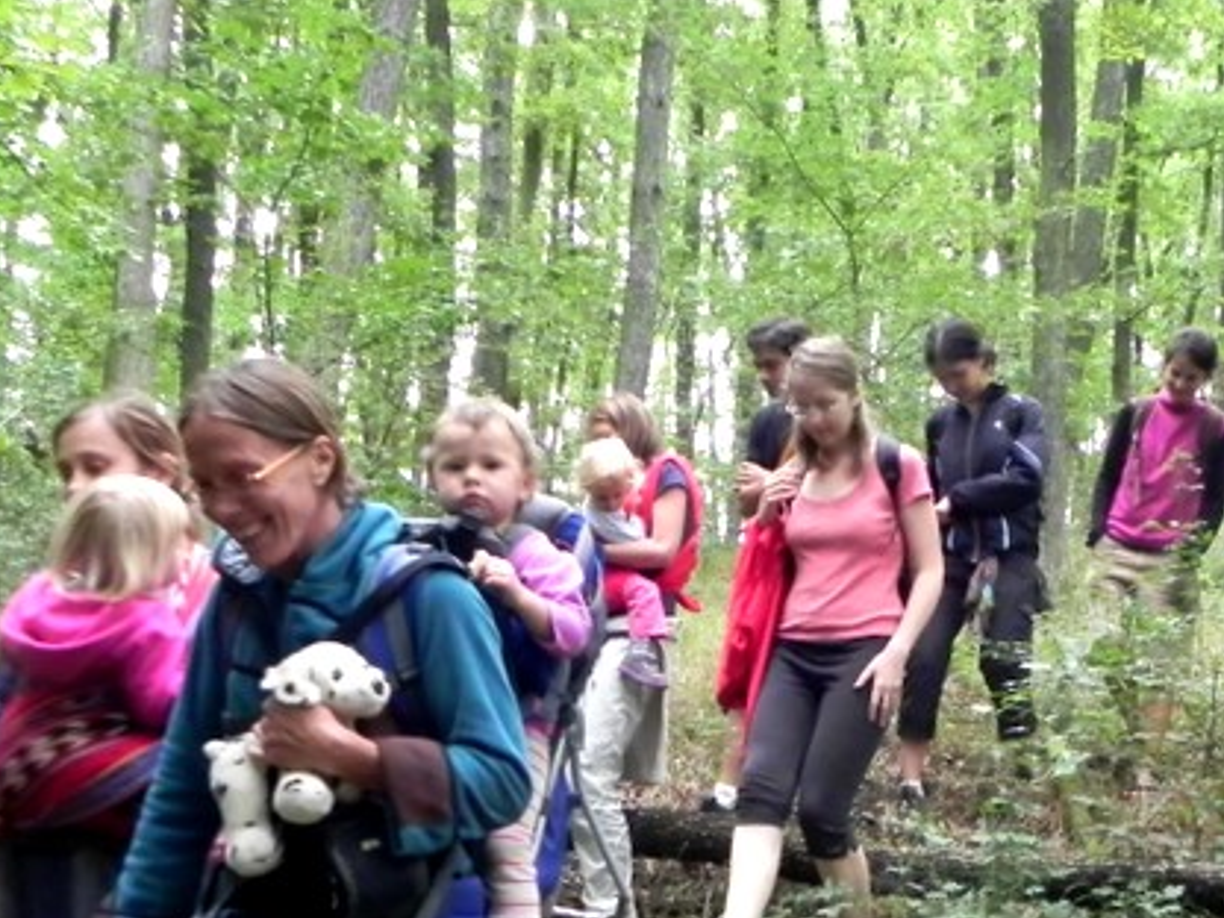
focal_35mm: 50
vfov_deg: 28.5
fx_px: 1768
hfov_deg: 37.6
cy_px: 733
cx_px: 853
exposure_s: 1/17.3
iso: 200
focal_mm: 4.6
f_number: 2.8
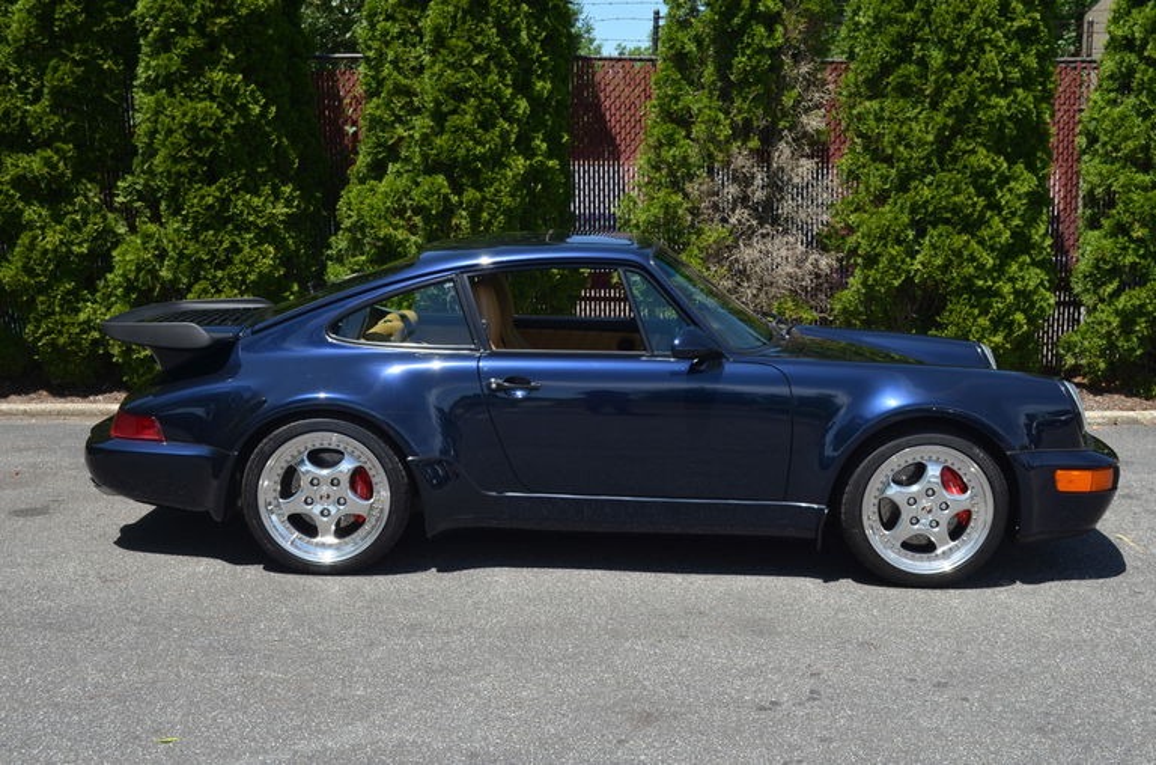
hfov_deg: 43.7
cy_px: 382
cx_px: 578
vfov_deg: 29.7
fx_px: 1441
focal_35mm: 45
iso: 200
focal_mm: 30
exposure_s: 1/250
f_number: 8
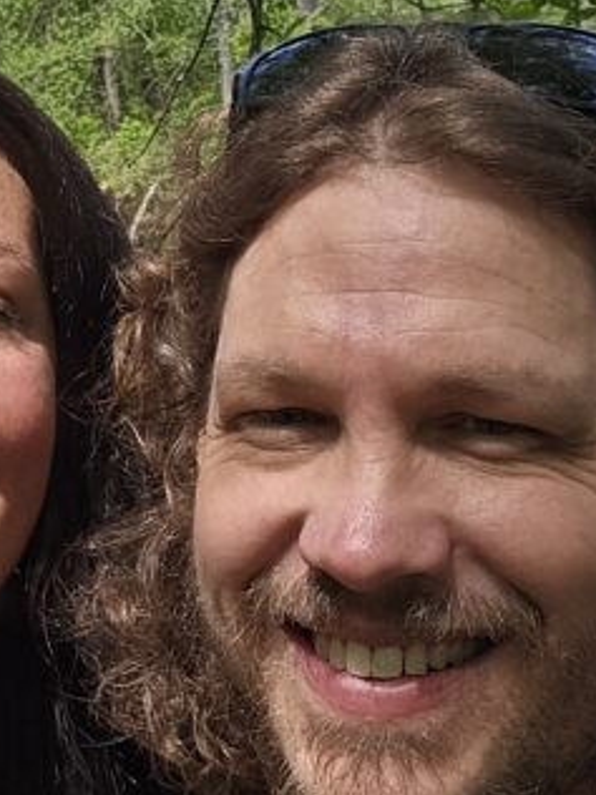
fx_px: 1859
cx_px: 0
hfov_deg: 17.8
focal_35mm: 81
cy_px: 116
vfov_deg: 23.6
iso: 25
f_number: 2.2
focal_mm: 3.3
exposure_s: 1/457
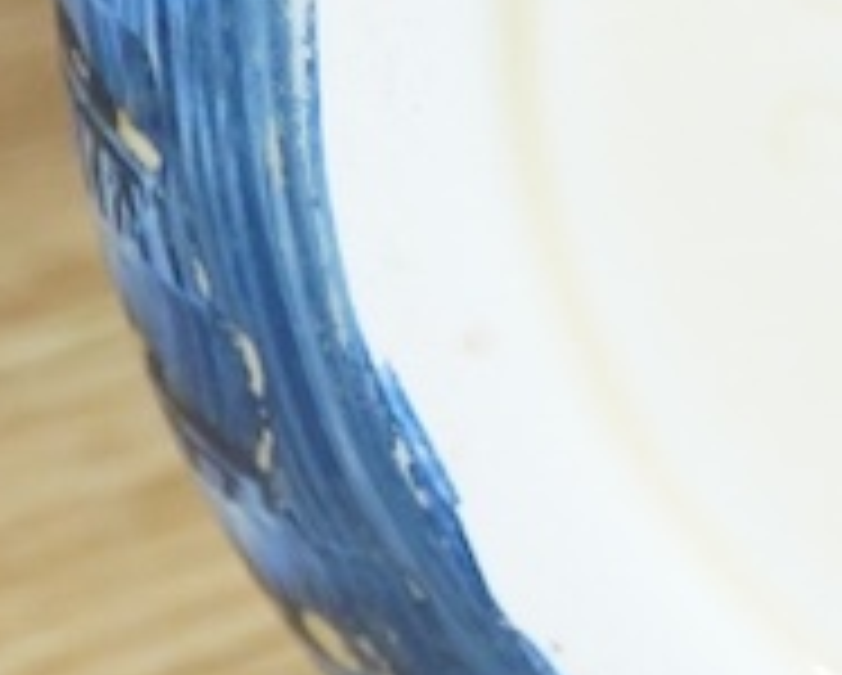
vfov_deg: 6.0
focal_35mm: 254
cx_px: 1412
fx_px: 6336
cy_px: -274
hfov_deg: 7.4
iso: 2500
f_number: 8
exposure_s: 1/100
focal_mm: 30
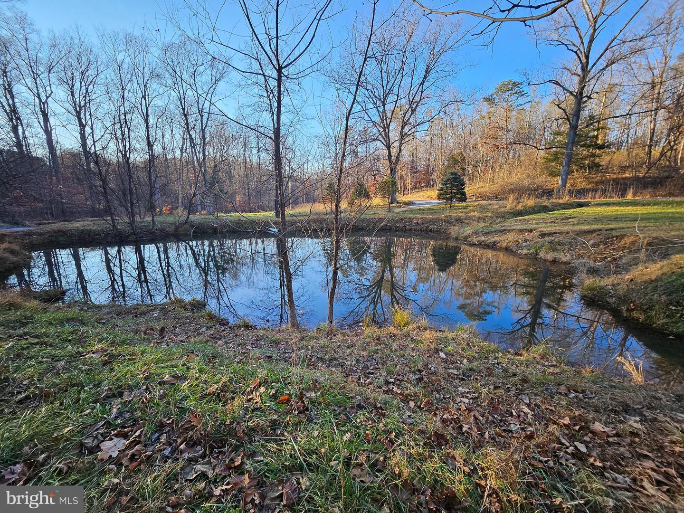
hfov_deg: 106.2
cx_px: 342
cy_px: 256
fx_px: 257
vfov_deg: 89.9
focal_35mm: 13
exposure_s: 1/145
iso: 32
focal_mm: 1.74
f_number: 2.2
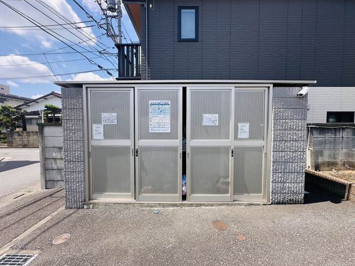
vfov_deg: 85.7
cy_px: 133
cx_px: 178
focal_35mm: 14
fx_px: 144
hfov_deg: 102.1
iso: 40
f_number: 2.2
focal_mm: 2.22
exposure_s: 1/917
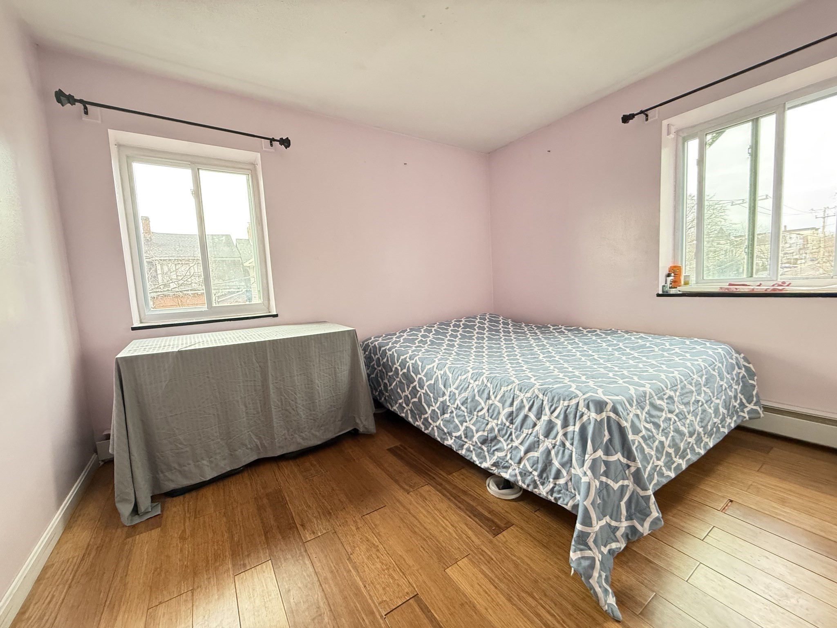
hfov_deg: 102.1
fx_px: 339
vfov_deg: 85.7
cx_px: 418
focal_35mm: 14
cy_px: 314
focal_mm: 2.22
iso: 500
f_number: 2.2
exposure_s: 1/60
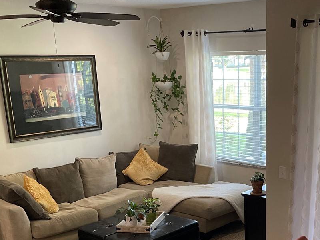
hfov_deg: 36.1
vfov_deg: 27.3
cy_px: 203
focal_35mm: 52
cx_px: 234
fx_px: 481
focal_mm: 4.2
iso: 160
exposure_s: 1/60
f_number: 1.6
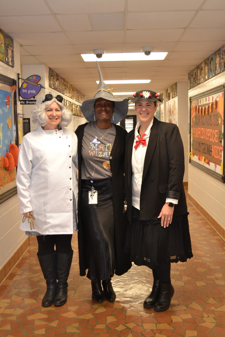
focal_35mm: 39
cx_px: 112
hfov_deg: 34.2
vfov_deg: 49.5
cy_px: 168
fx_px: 365
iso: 720
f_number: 4
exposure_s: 1/60
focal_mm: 26
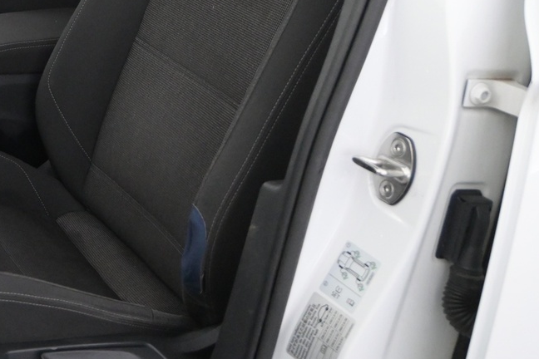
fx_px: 1123
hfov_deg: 24.8
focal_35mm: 75
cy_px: 15
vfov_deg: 17.8
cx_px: -80
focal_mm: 20
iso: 2500
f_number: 4
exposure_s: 1/60
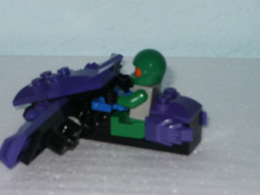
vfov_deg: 7.3
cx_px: 120
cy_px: 106
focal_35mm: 203
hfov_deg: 9.7
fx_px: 1525
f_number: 8
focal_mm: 28.23
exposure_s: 1/125
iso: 200
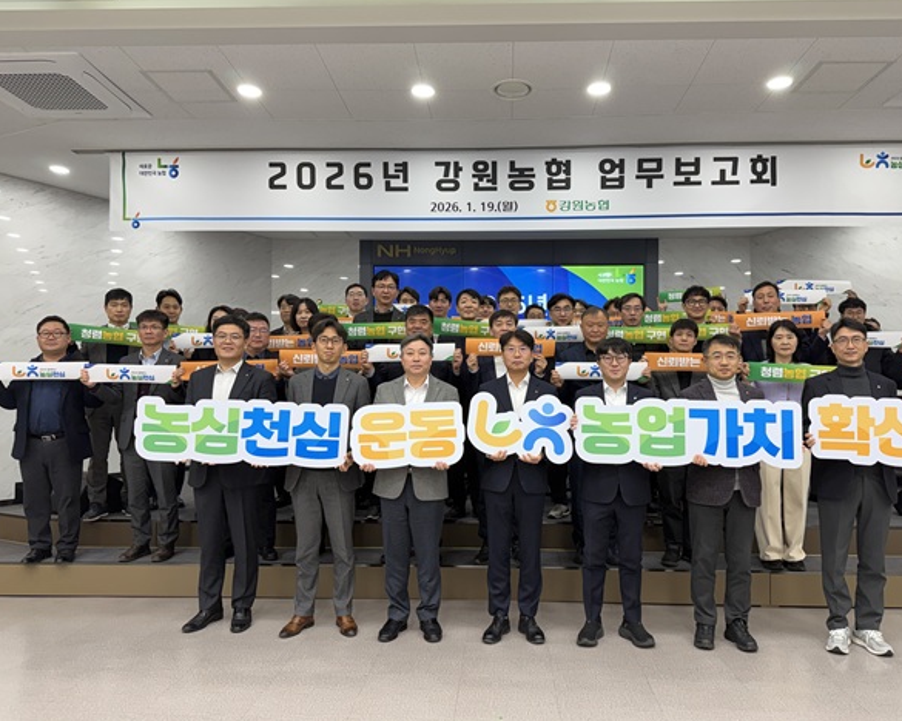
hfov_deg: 65.9
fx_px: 694
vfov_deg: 54.9
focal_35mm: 26
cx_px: 486
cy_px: 354
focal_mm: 6.76
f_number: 1.78
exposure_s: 1/120
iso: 125
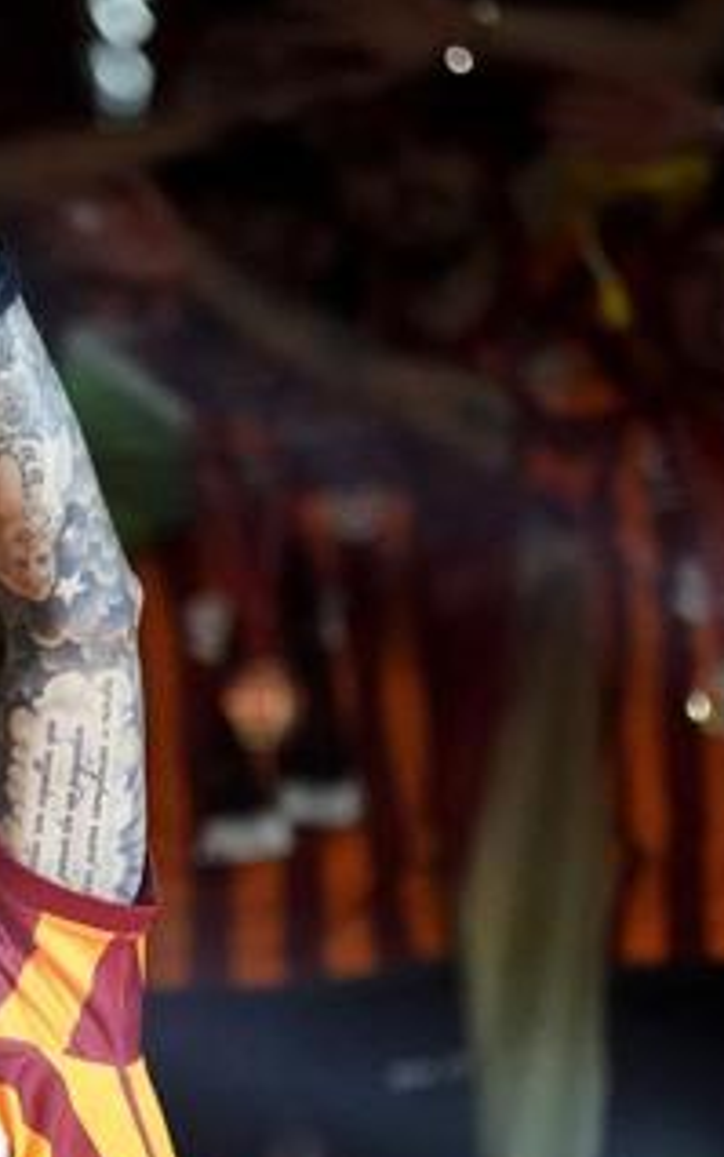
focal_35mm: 794
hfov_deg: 1.7
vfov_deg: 2.6
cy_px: 999
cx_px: -211
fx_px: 25046
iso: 8000
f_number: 6.3
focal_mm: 297.4
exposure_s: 1/500
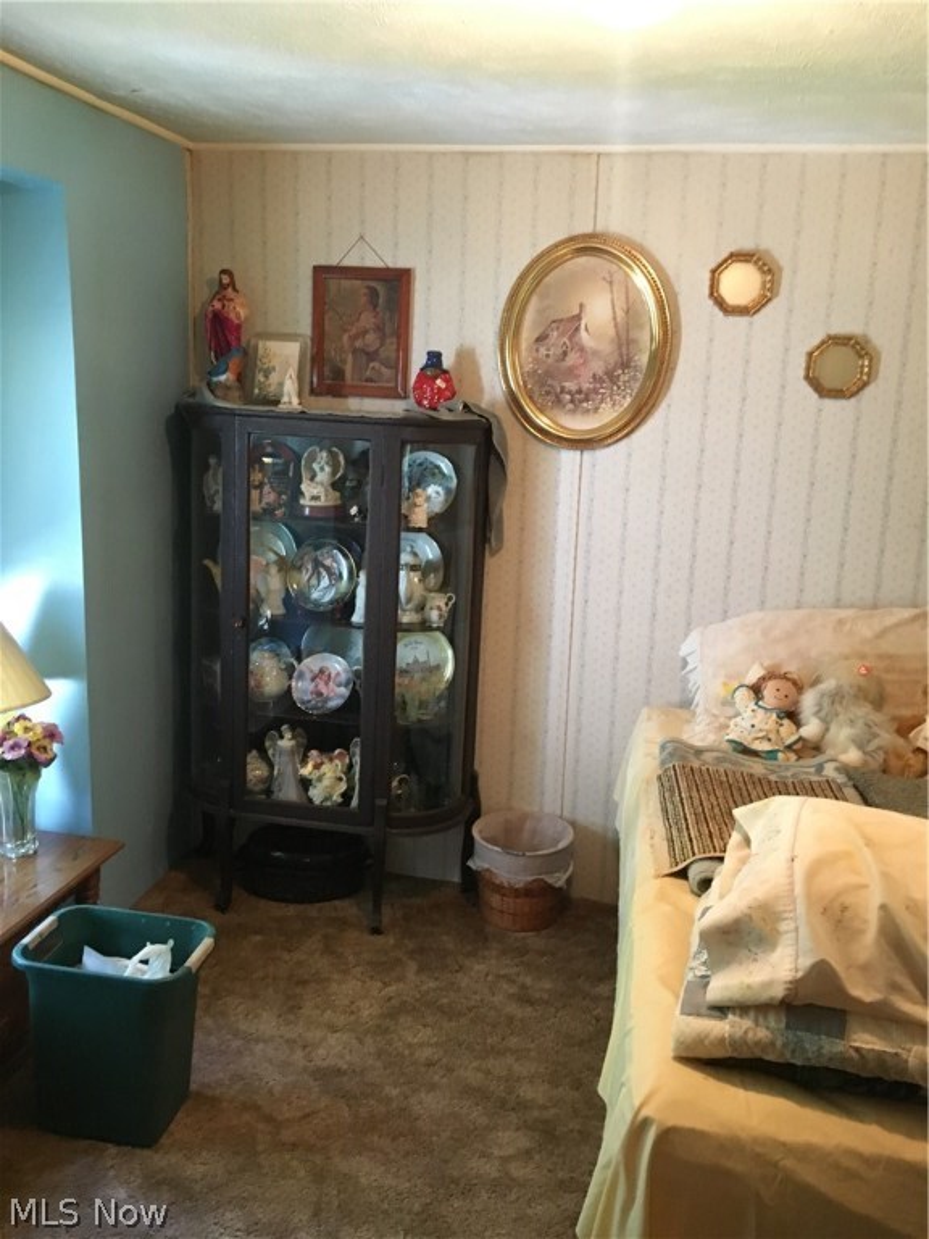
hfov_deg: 48.2
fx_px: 1038
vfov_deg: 61.7
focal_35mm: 29
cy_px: 620
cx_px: 464
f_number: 2.2
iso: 200
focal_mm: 4.15
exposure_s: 1/15
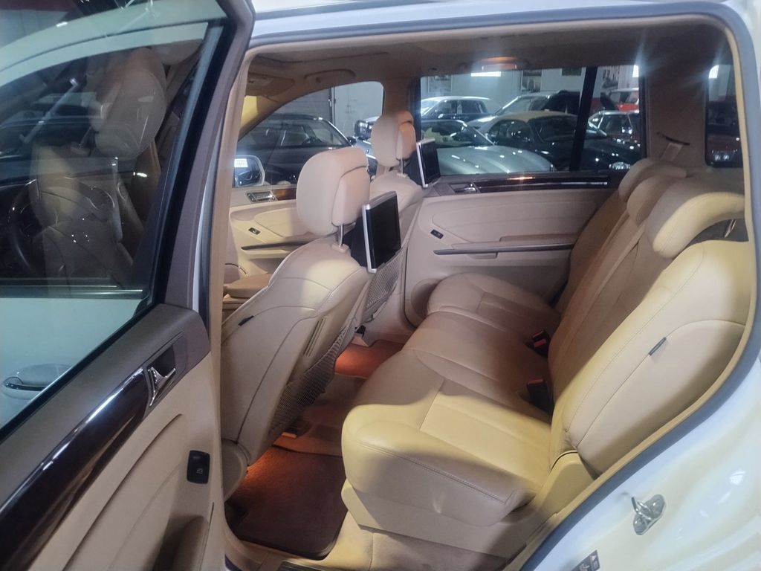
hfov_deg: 69.4
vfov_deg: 54.9
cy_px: 286
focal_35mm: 25
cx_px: 380
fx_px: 550
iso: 157
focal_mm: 4.71
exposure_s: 1/40
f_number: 1.7
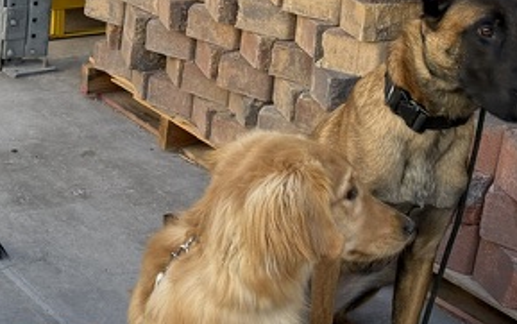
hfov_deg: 21.9
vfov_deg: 14.5
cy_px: 252
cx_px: -45
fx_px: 1269
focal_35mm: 90
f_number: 1.78
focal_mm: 6.76
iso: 100
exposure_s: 1/497
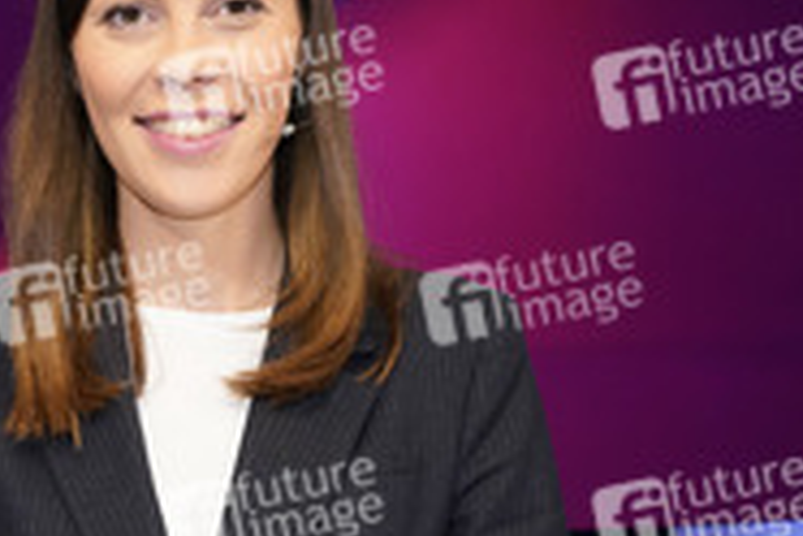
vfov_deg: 10.9
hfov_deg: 16.1
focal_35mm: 126
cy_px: 402
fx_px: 2810
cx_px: 158
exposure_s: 1/125
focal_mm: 52
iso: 2000
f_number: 5.6
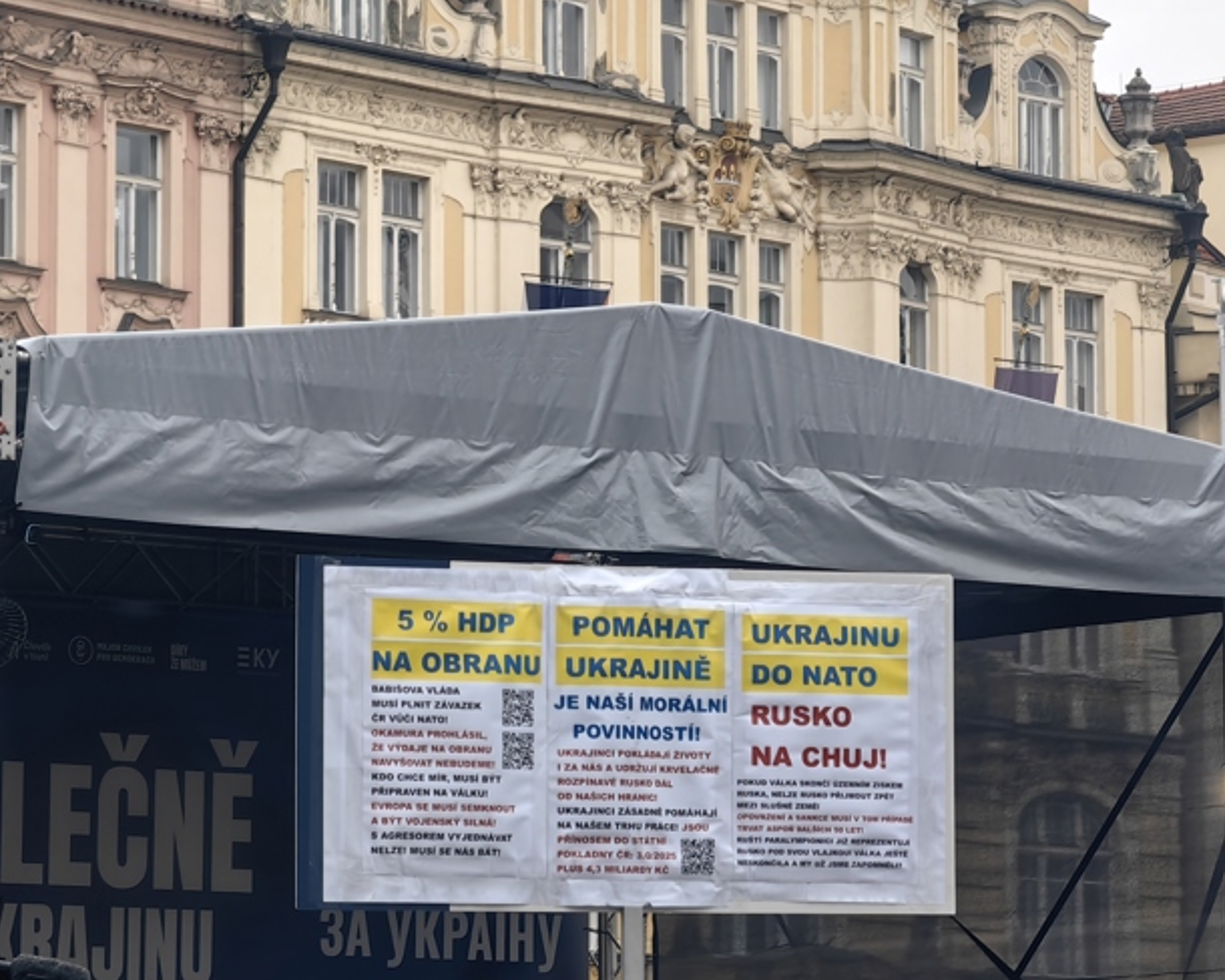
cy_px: 511
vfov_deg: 9.0
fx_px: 6200
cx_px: 612
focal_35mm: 171
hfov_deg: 11.3
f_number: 3.5
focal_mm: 16.85
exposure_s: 1/100
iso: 64
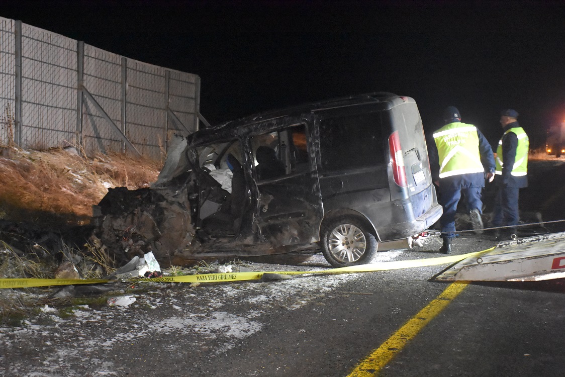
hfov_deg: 33.4
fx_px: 942
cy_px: 188
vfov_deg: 22.6
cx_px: 282
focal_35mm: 60
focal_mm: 40
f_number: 4.5
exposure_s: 1/30
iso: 12800
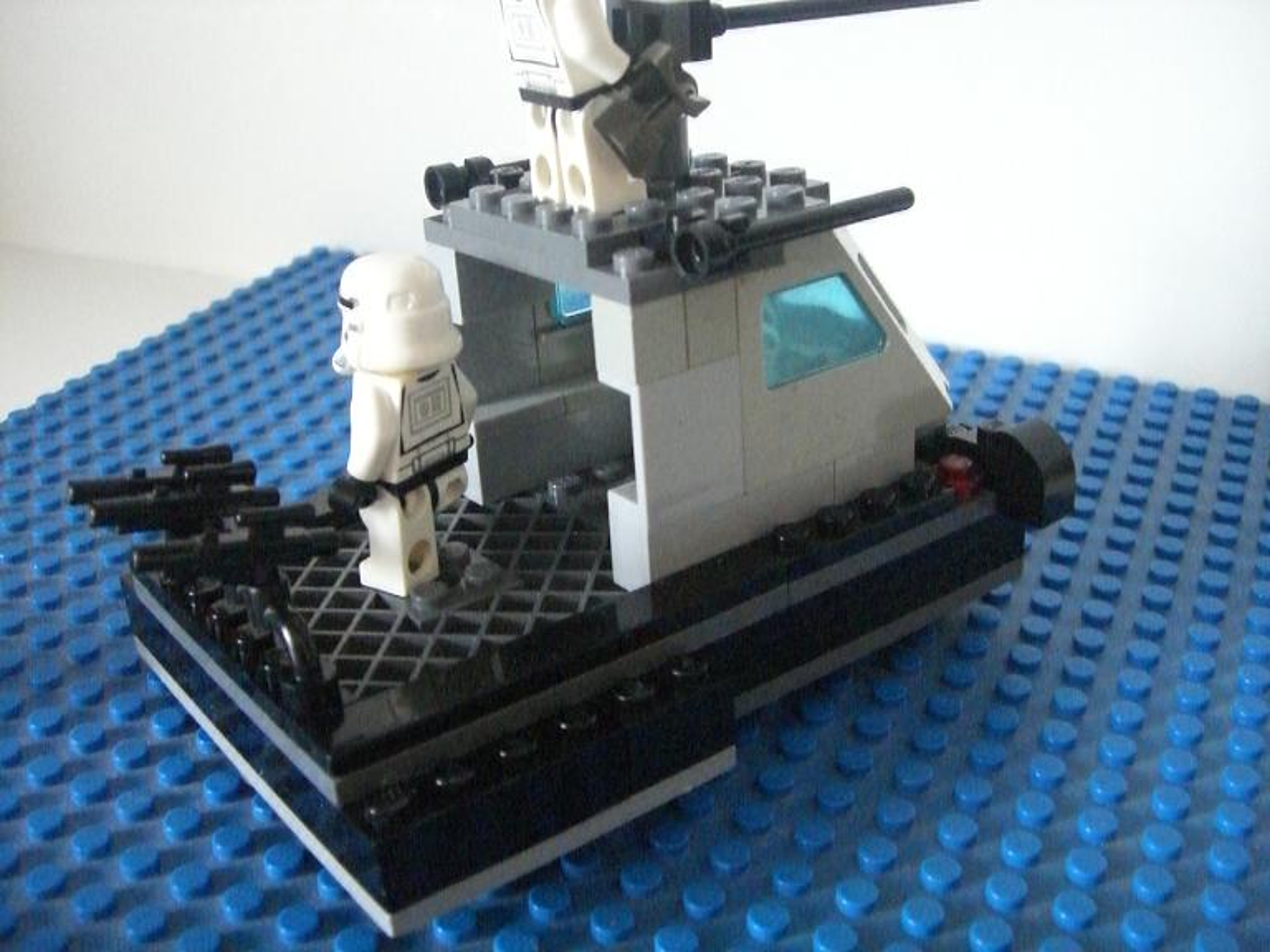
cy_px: 476
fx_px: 1394
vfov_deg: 37.7
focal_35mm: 38
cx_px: 635
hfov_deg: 49.0
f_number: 2.7
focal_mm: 6.2
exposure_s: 1/15
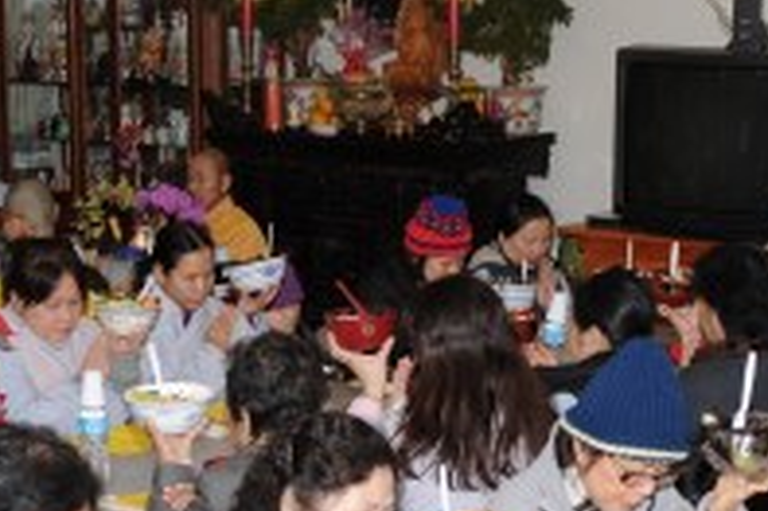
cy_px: 451
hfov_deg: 22.3
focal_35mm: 91
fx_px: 1940
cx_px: 288
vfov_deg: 14.9
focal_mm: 28
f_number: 6.3
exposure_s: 1/40
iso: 200
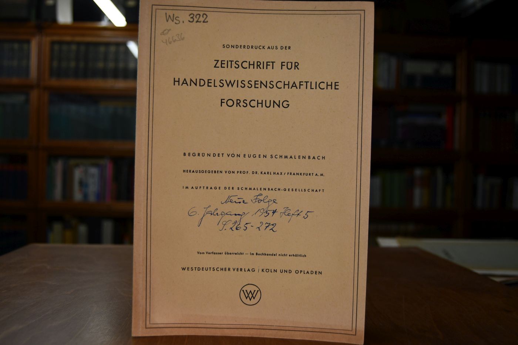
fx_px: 475
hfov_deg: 57.2
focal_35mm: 33
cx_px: 259
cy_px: 172
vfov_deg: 40.0
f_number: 3.5
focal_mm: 22
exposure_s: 1/250
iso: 560
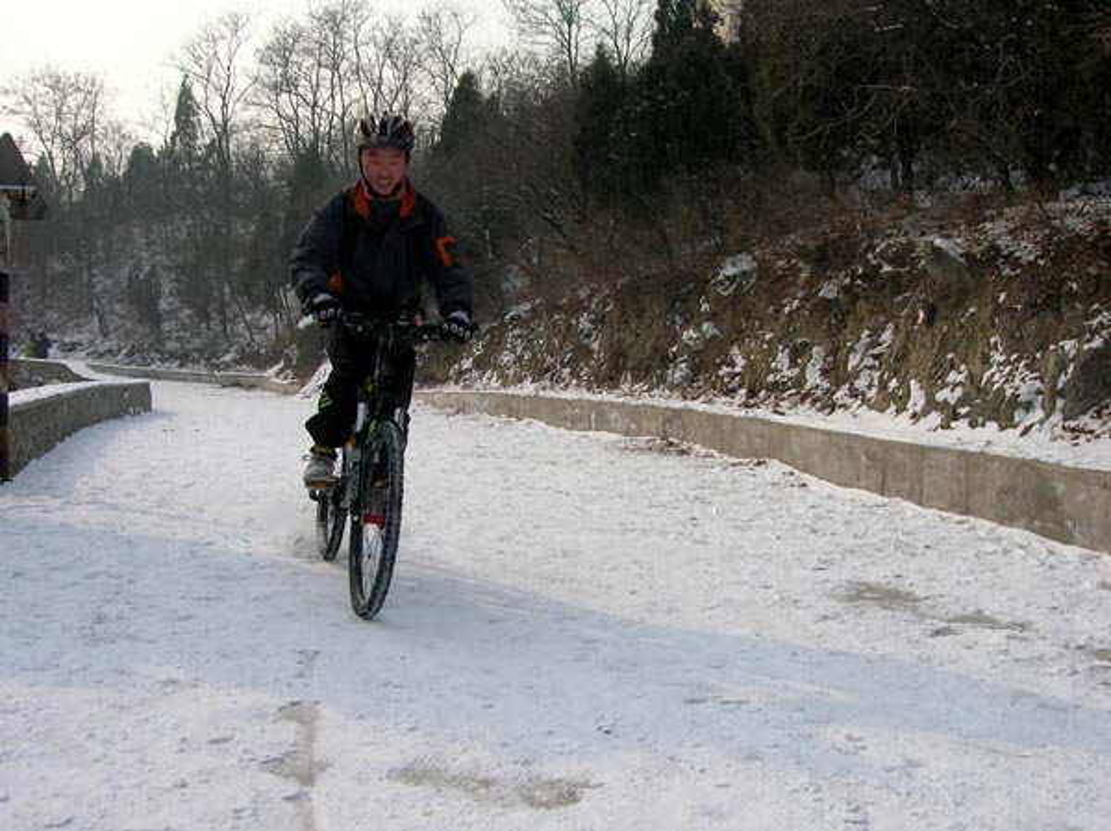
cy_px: 416
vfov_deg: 37.7
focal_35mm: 38
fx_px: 1219
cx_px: 556
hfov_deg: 49.0
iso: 50
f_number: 5
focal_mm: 6.4
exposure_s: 1/402
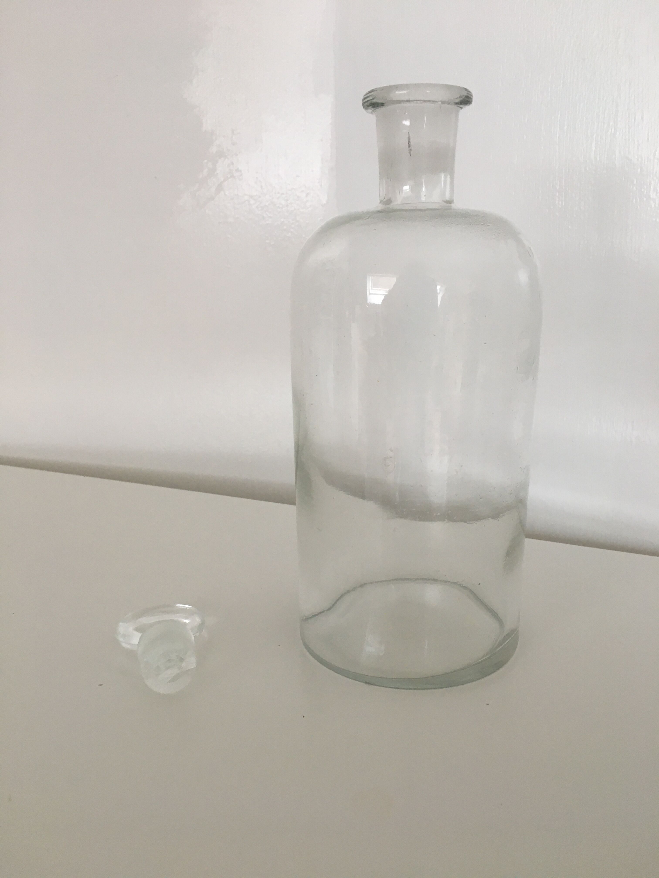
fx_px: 736
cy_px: 439
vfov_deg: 61.7
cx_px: 330
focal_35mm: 29
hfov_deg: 48.2
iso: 64
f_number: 2.2
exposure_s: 1/33
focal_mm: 4.15
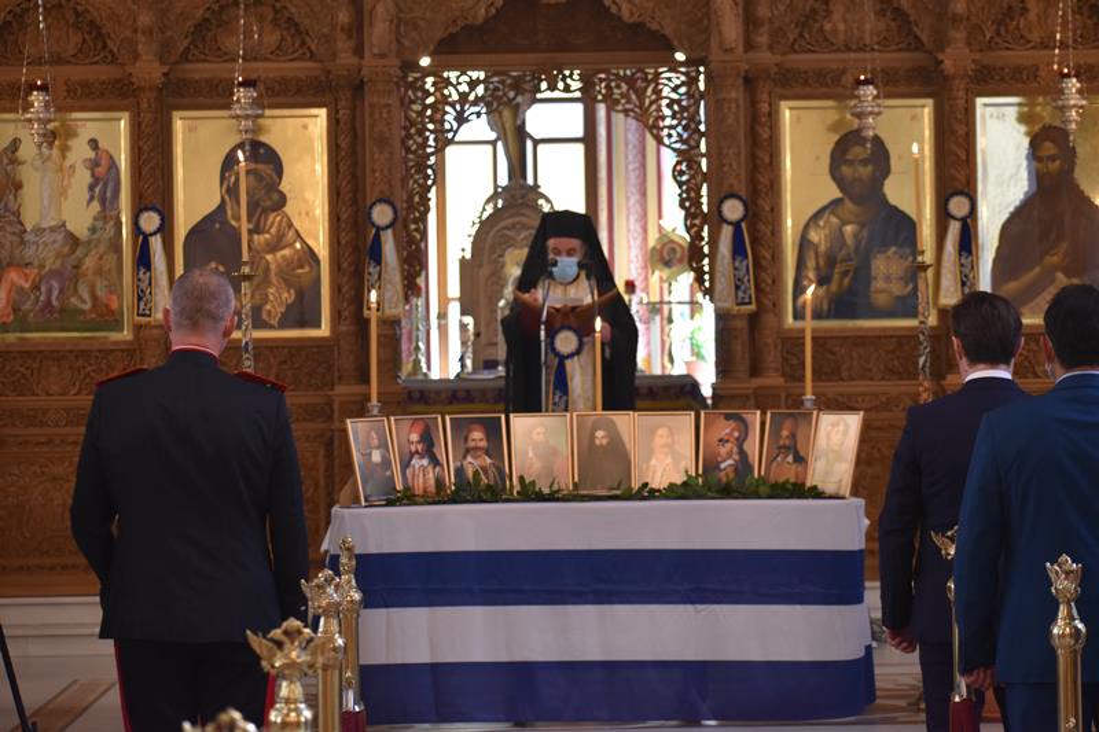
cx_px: 550
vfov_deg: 11.1
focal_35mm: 123
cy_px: 366
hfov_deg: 16.7
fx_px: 3754
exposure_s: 1/125
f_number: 4.8
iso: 1250
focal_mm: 82
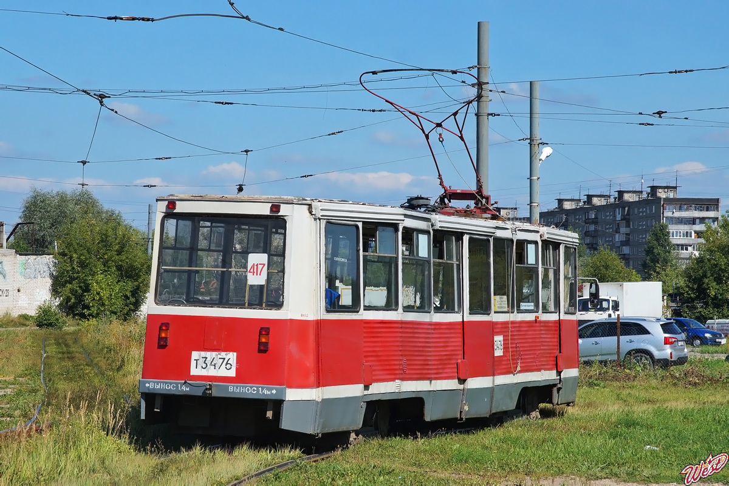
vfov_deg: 11.4
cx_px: 364
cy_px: 243
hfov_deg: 17.1
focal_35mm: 120
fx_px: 2430
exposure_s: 1/1000
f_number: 9
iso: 200
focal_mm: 80
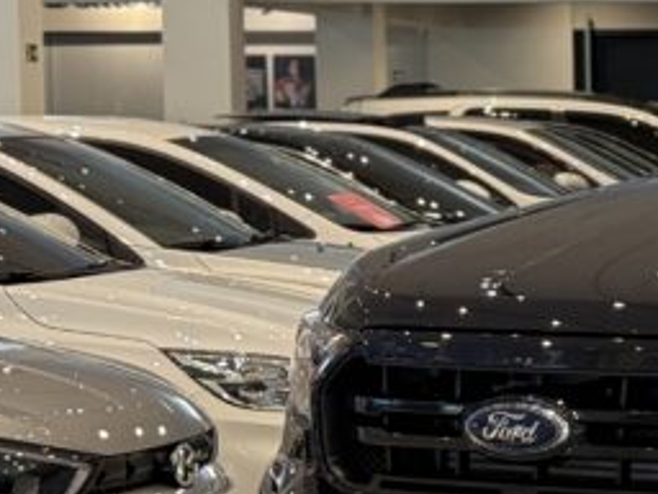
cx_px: 1113
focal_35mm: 192
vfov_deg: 7.7
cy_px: 327
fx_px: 3650
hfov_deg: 9.9
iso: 160
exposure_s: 1/60
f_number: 1.78
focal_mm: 6.76
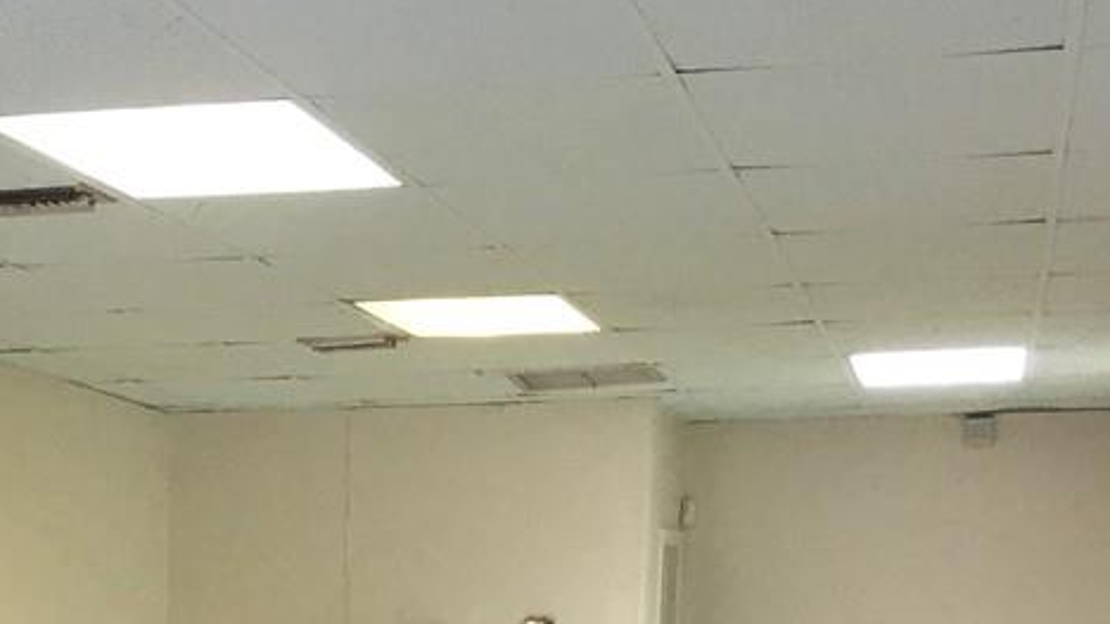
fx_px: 3178
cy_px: 1155
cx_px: -197
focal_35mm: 108
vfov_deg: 10.5
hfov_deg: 18.8
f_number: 2.2
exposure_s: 1/30
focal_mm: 4.15
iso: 25
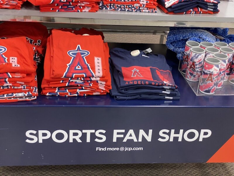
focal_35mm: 52
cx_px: 117
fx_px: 352
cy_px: 88
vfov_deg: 28.0
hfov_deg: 36.8
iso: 250
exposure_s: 1/60
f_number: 2
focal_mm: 6
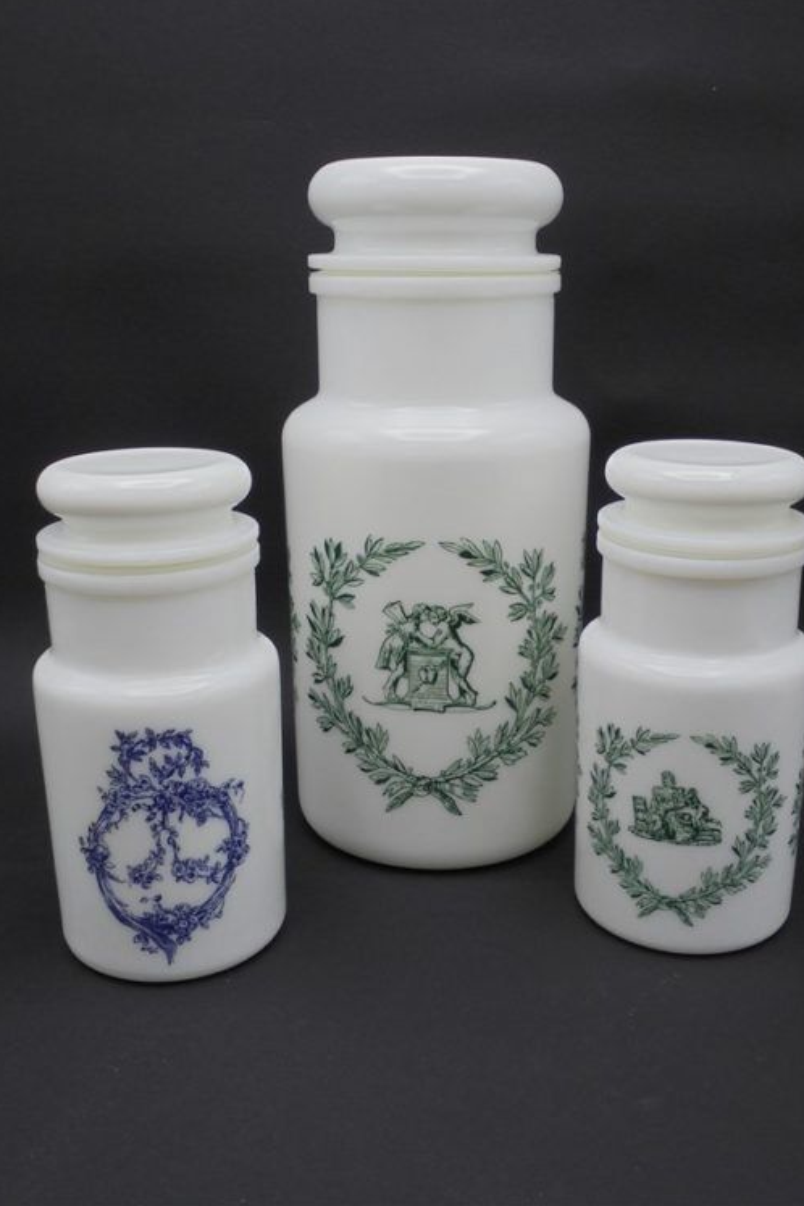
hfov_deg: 36.9
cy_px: 594
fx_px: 1206
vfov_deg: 53.1
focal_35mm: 36
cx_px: 426
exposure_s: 1/30
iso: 100
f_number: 4
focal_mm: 6.1
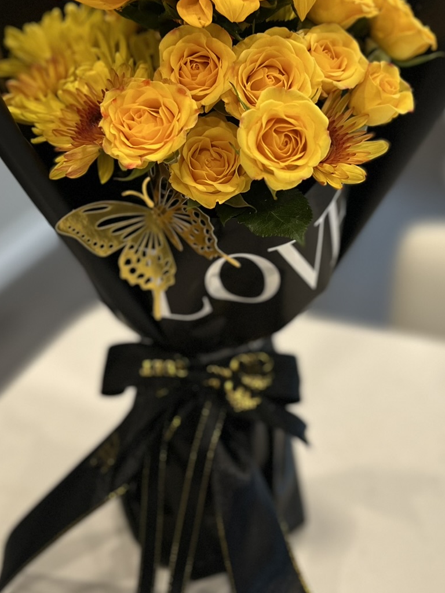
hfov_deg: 28.0
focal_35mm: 52
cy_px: 171
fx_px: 891
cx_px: 225
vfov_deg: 36.2
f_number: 1.5
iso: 80
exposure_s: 1/60
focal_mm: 5.7
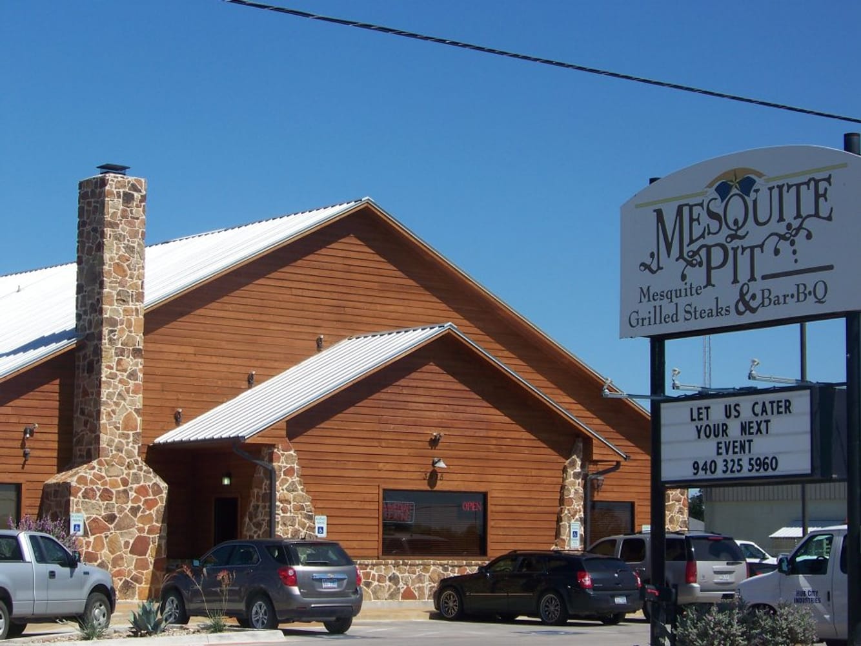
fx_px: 2164
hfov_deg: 22.5
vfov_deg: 17.0
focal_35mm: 87
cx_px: 430
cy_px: 323
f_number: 4.5
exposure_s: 1/640
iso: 64
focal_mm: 14.6
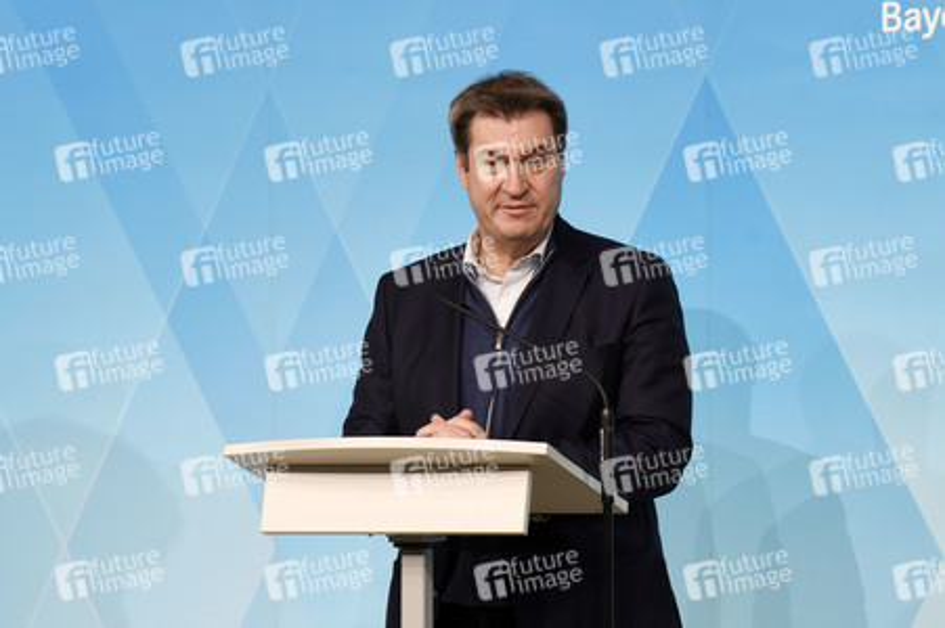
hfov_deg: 17.1
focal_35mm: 120
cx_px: 472
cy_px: 314
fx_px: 3148
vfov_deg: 11.4
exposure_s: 1/60
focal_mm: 120
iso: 1250
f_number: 6.3
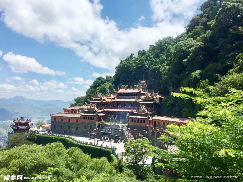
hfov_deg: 61.7
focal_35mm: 29
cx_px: 122
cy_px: 91
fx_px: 204
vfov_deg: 48.2
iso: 32
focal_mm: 4.15
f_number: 2.2
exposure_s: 1/2639
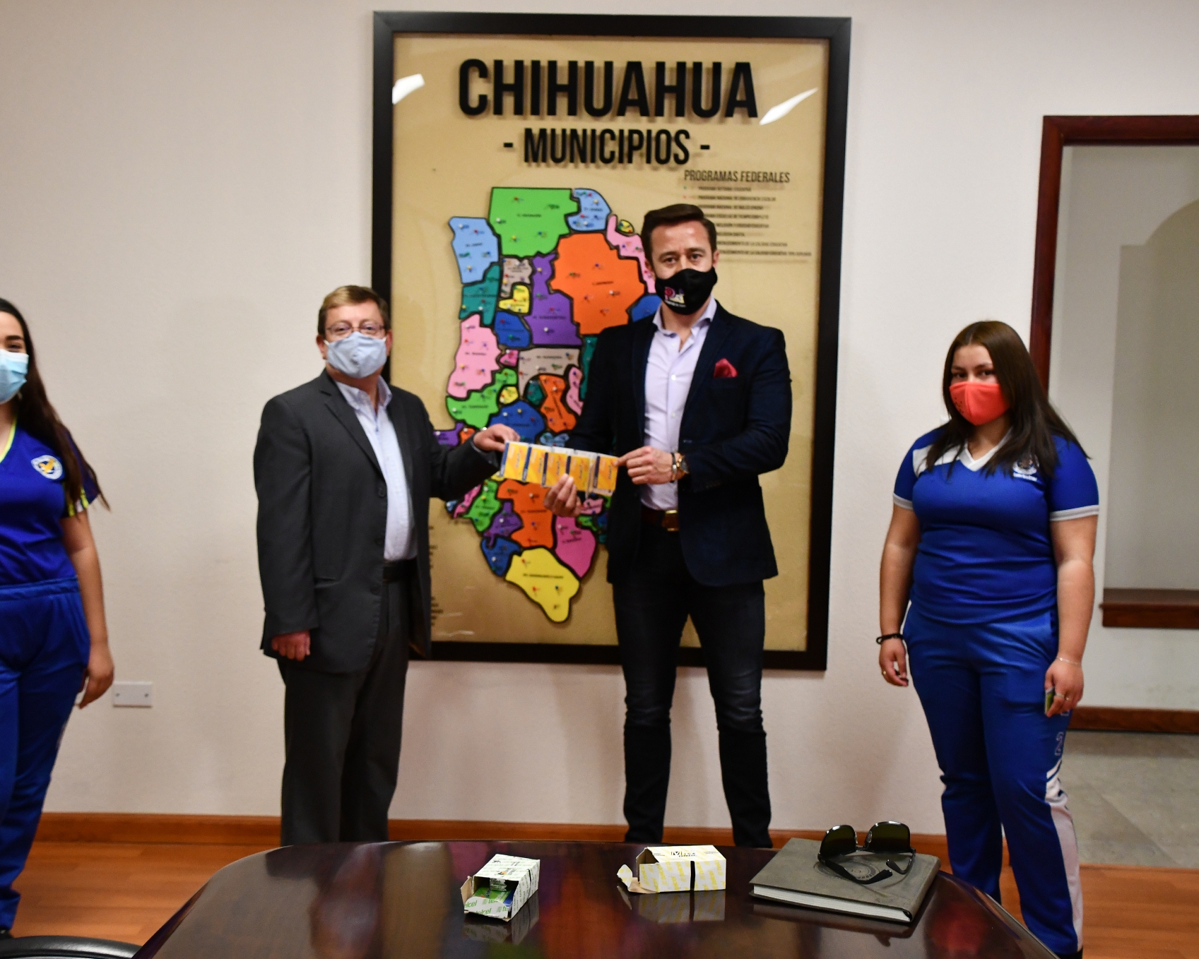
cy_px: 480
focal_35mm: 44
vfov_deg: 34.2
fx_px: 1562
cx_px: 522
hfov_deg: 41.9
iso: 2000
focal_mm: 26
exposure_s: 1/125
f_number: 3.8
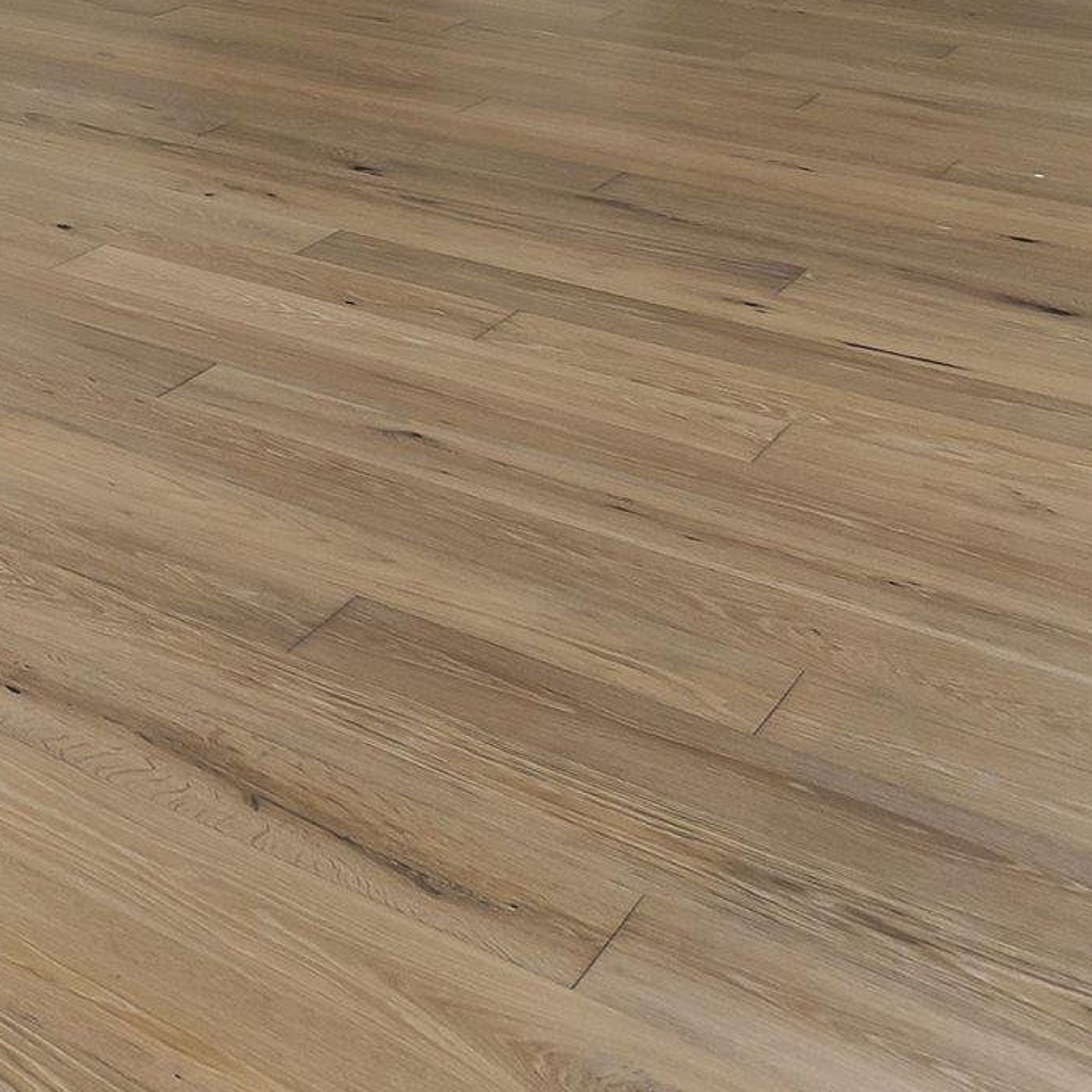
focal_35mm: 57
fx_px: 2034
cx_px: -949
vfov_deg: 24.2
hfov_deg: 20.1
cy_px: -507
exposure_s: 1/20
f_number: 6.3
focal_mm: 10
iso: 320
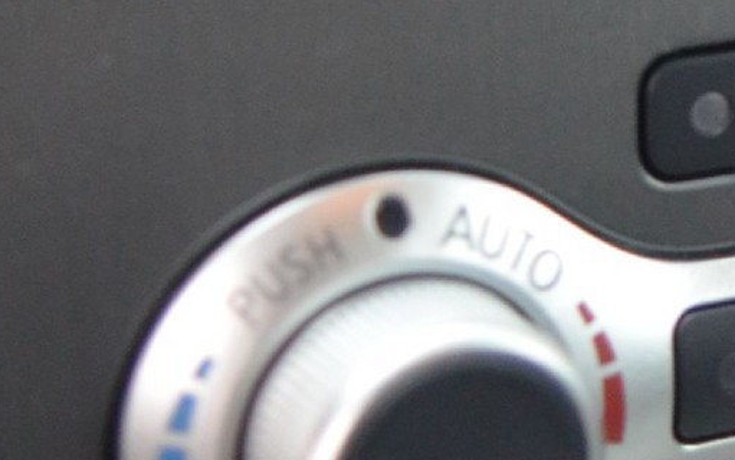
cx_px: 1205
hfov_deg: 10.3
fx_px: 3888
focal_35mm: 194
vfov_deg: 6.6
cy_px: -364
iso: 1600
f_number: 2.8
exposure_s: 1/125
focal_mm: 26
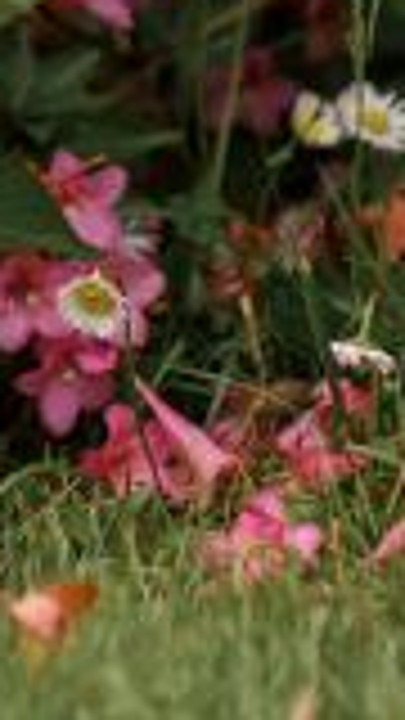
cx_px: -796
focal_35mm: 473
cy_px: -299
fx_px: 9030
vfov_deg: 4.5
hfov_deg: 2.5
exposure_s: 1/320
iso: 280
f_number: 3.5
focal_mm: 85
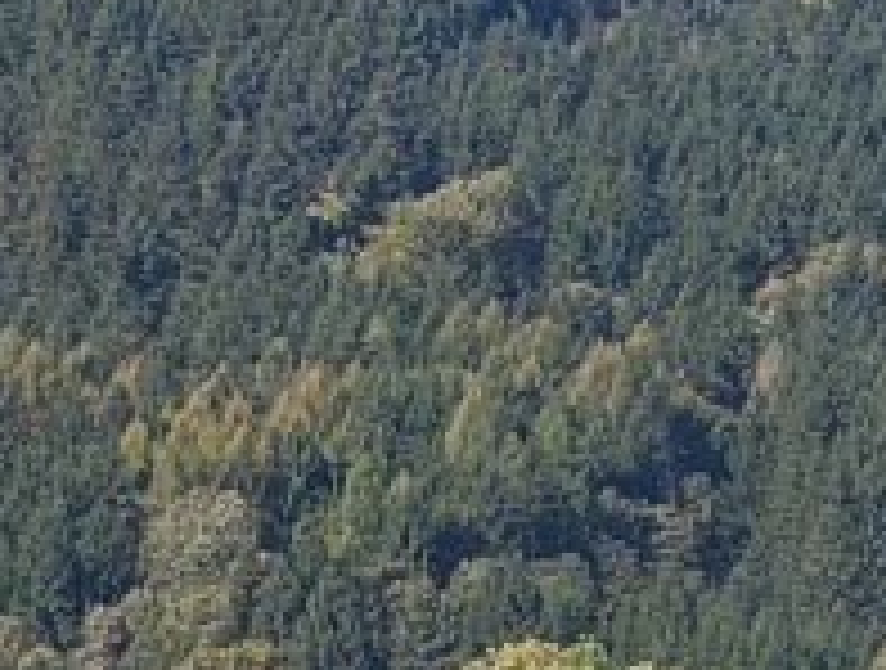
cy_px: 182
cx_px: 1997
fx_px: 14300
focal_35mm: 557
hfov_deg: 3.5
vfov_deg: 2.7
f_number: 2.8
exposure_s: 1/573
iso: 48
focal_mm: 17.91
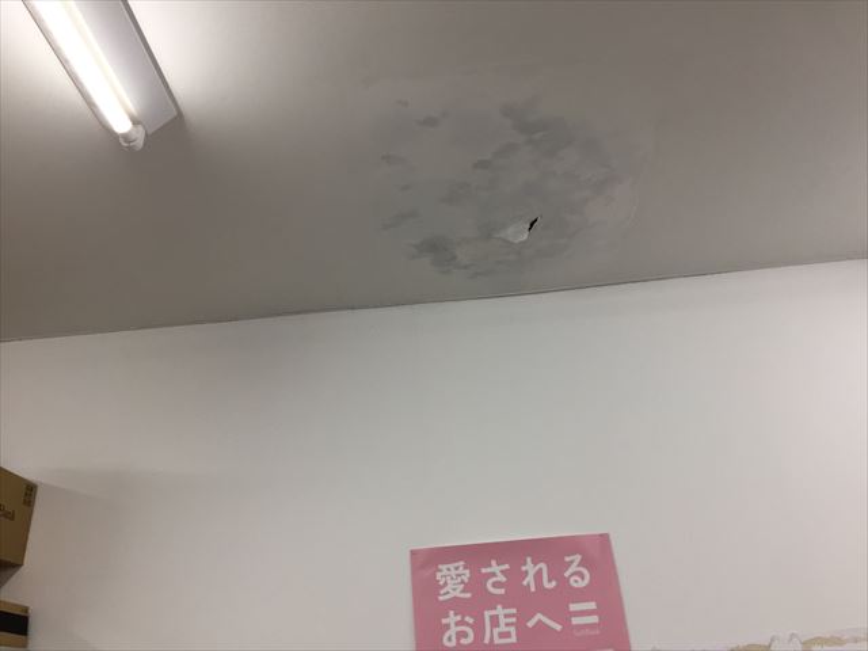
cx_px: 434
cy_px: 326
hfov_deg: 61.7
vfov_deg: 48.2
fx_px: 727
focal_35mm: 29
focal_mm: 4.15
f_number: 2.2
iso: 32
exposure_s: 1/30
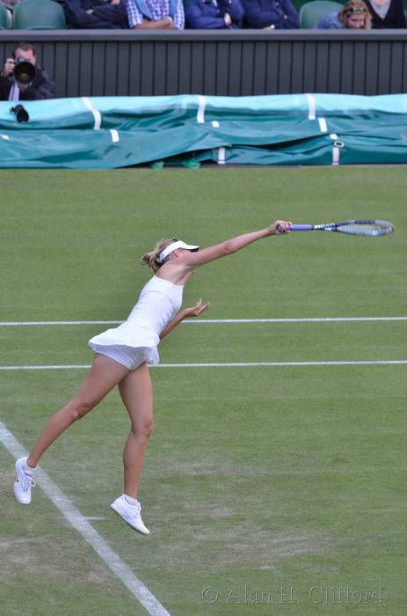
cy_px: 308
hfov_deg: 3.5
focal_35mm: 390
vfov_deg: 5.3
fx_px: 6650
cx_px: 204
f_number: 5.3
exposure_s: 1/1000
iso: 1100
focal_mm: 260
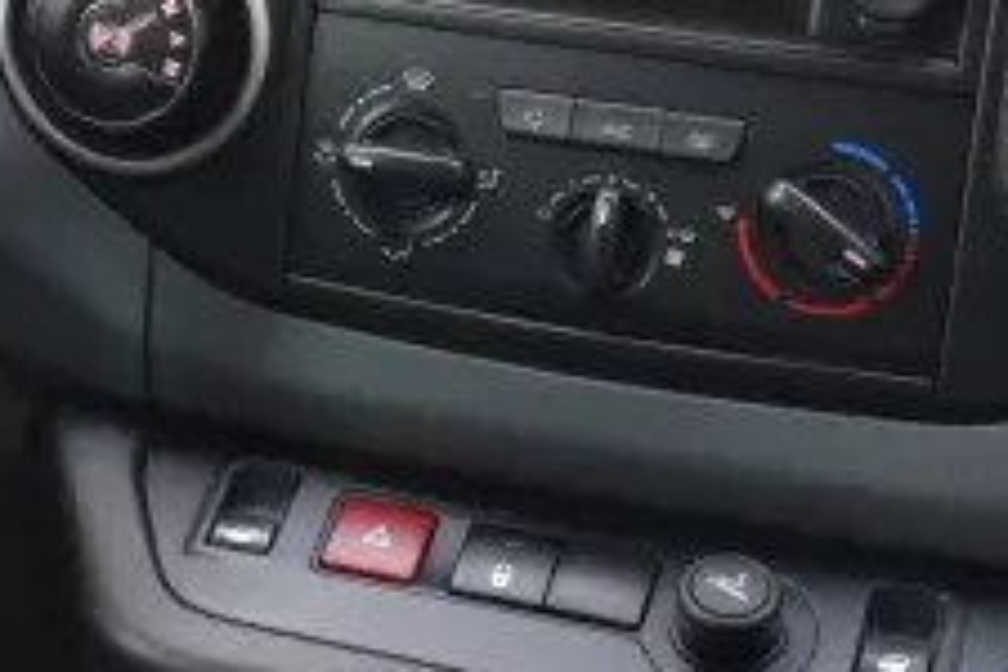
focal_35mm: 115
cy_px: 206
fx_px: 3232
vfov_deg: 11.9
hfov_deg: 17.1
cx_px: -121
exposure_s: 1/60
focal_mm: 27
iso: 1000
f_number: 4
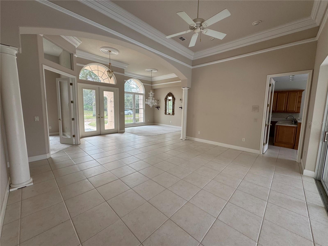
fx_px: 133
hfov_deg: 102.1
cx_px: 164
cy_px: 123
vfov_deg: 85.7
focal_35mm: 14
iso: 40
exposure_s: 1/114
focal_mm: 2.22
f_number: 2.2
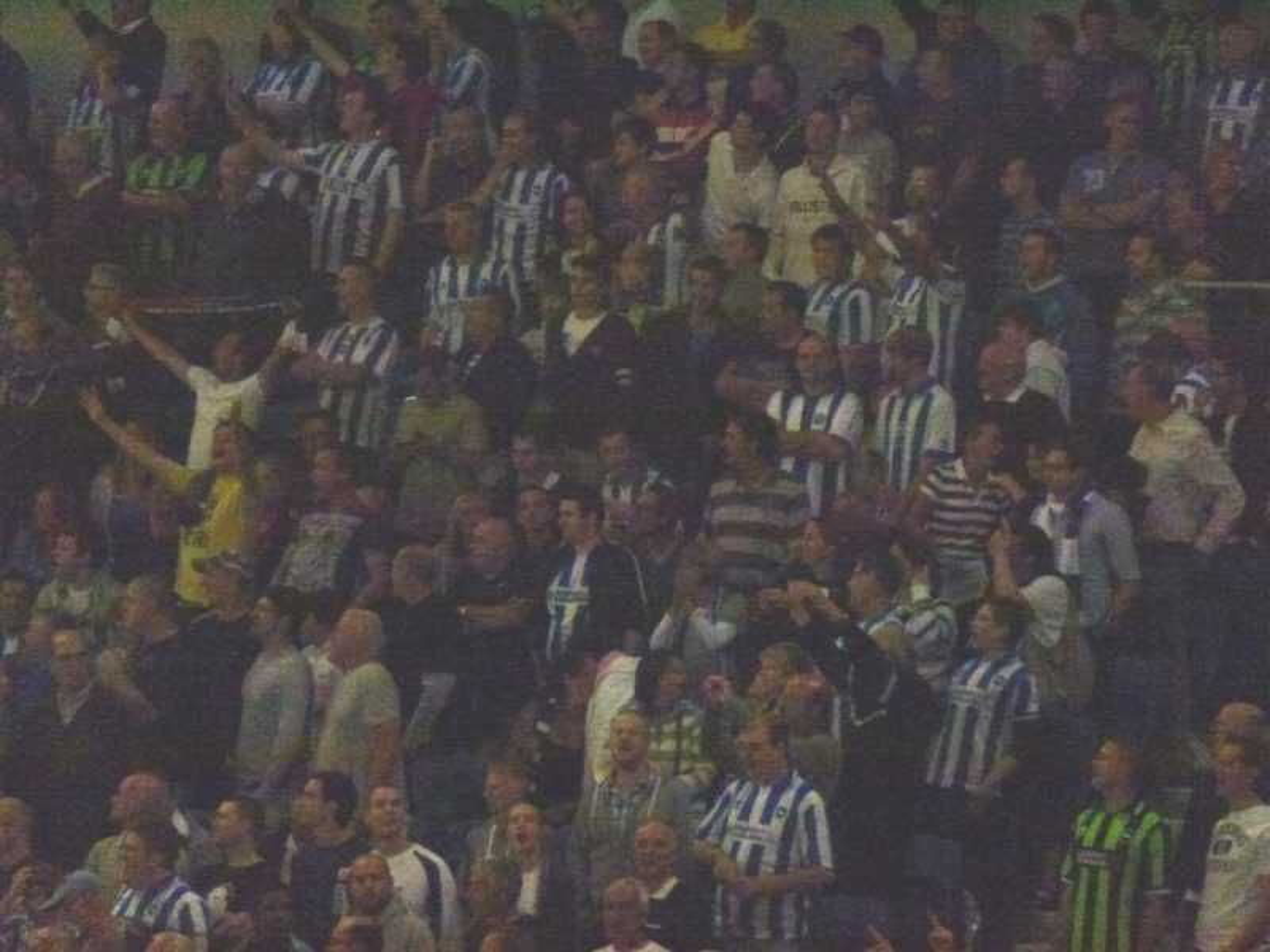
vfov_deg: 3.9
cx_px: 635
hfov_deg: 5.2
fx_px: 14088
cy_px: 476
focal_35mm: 384
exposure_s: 1/125
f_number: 5.9
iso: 1600
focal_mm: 68.8
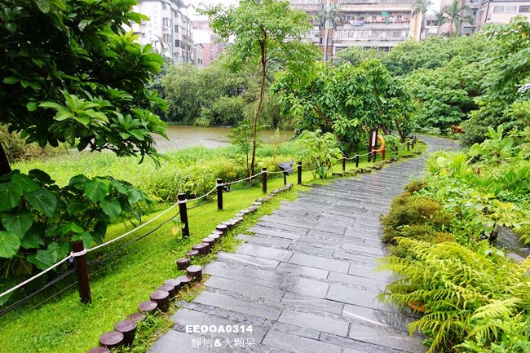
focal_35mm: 24
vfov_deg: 53.1
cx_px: 265
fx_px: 353
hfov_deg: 73.8
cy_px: 176
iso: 125
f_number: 2.2
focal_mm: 8.8
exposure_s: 1/30
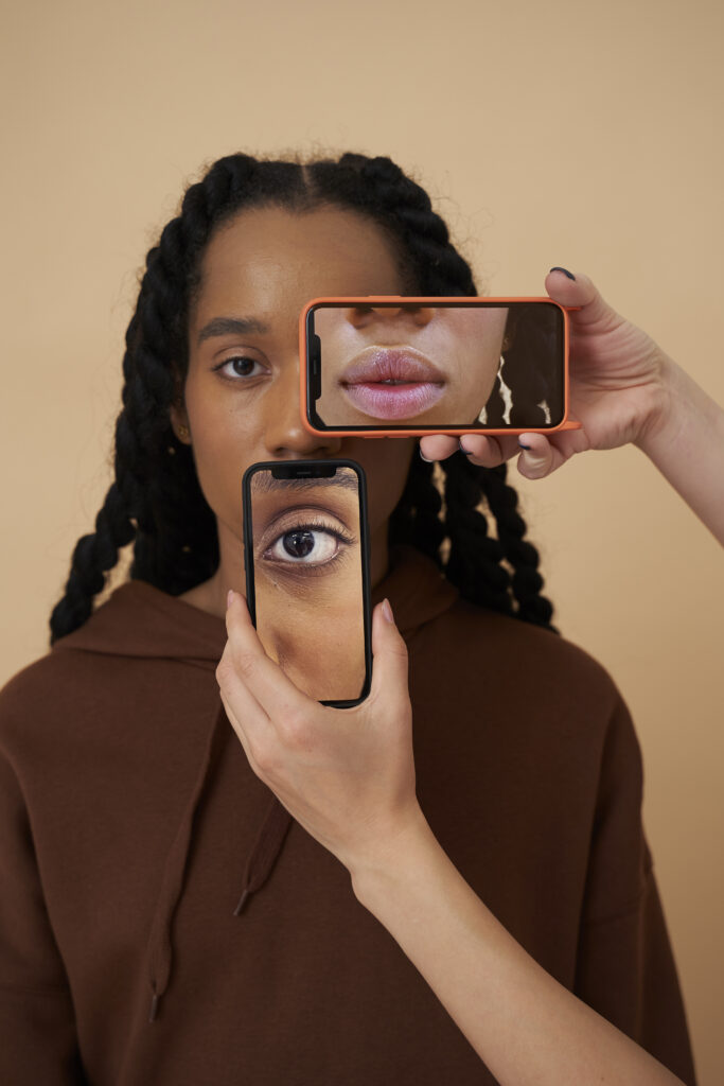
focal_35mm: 50
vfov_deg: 39.6
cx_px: 362
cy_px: 543
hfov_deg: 27.0
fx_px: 1508
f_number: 4
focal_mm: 50
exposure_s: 1/160
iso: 320
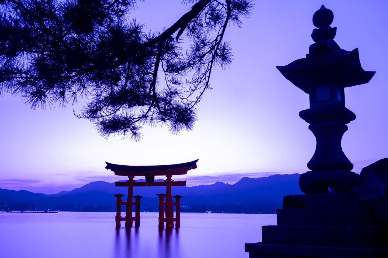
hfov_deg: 54.5
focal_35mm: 35
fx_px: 377
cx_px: 194
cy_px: 129
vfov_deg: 37.8
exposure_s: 30
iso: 50
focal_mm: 35
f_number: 16
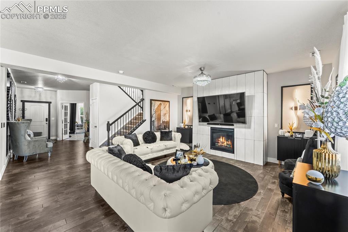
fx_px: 141
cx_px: 174
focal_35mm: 15
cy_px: 116
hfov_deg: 101.9
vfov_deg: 78.8
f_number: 10
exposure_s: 1.3
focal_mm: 14.6
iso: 500
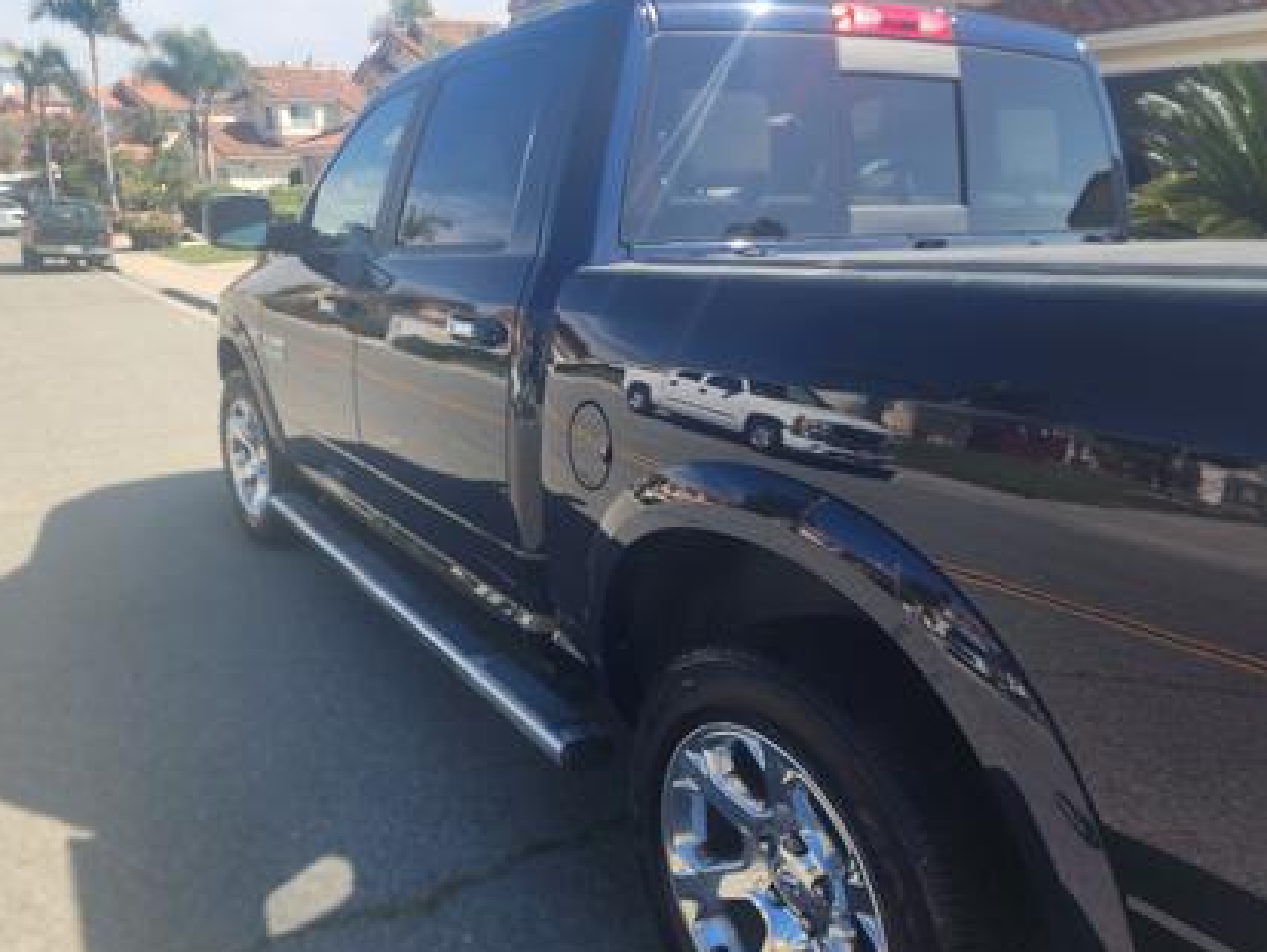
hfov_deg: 63.2
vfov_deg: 49.7
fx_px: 1025
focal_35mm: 28
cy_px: 517
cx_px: 548
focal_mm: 6.4
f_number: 1.8
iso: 12
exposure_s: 1/412
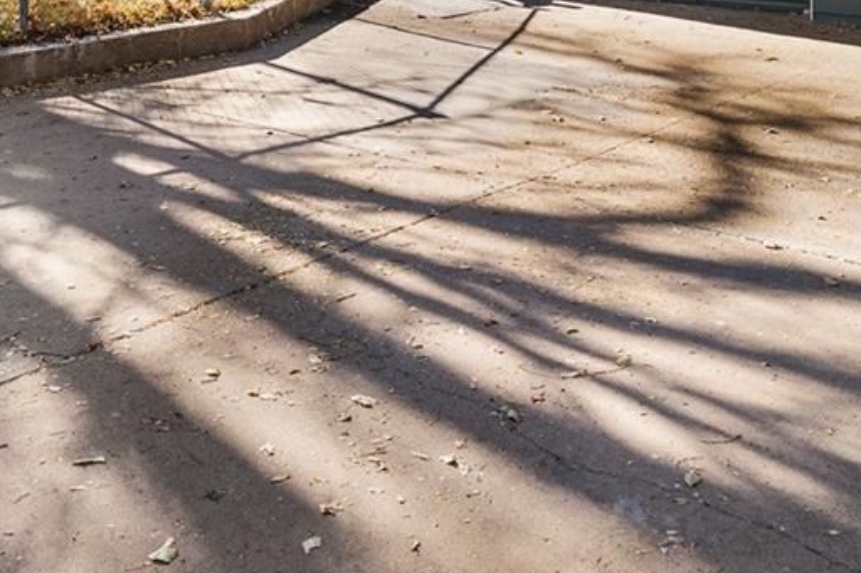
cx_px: 400
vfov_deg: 23.8
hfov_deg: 38.5
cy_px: -119
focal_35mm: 52
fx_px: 1233
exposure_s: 1/25
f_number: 8
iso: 100
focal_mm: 16.5
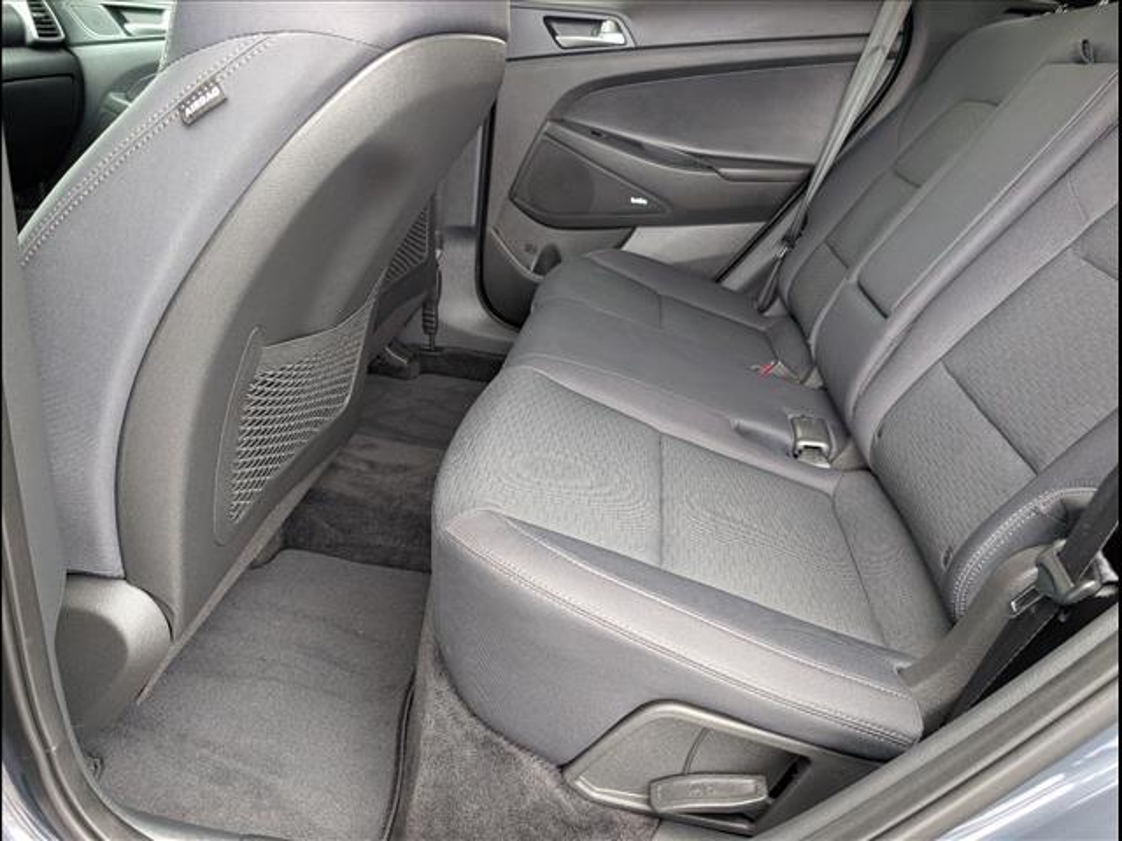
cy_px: 420
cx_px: 561
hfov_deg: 71.6
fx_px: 778
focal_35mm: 24
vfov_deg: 56.8
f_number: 1.68
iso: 646
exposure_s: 1/141
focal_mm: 6.9
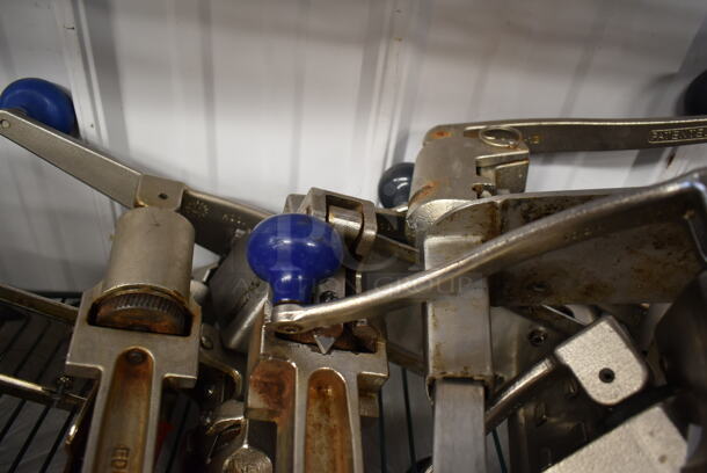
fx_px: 531
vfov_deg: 48.0
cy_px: 236
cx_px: 354
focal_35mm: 27
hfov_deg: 67.3
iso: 720
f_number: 3.5
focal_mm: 18
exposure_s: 1/30
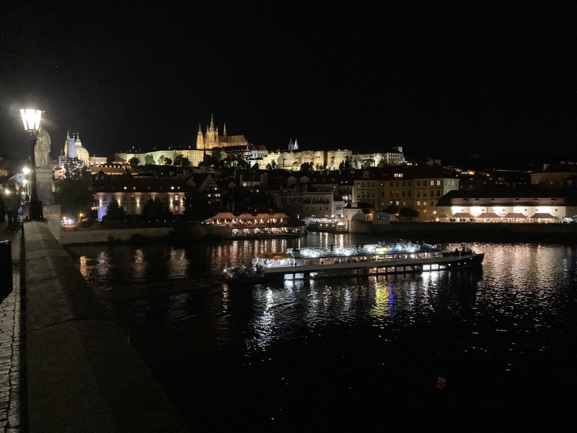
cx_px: 288
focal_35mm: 28
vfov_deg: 49.7
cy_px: 216
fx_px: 467
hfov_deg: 63.4
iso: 1600
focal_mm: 3.99
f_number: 1.8
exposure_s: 1/15
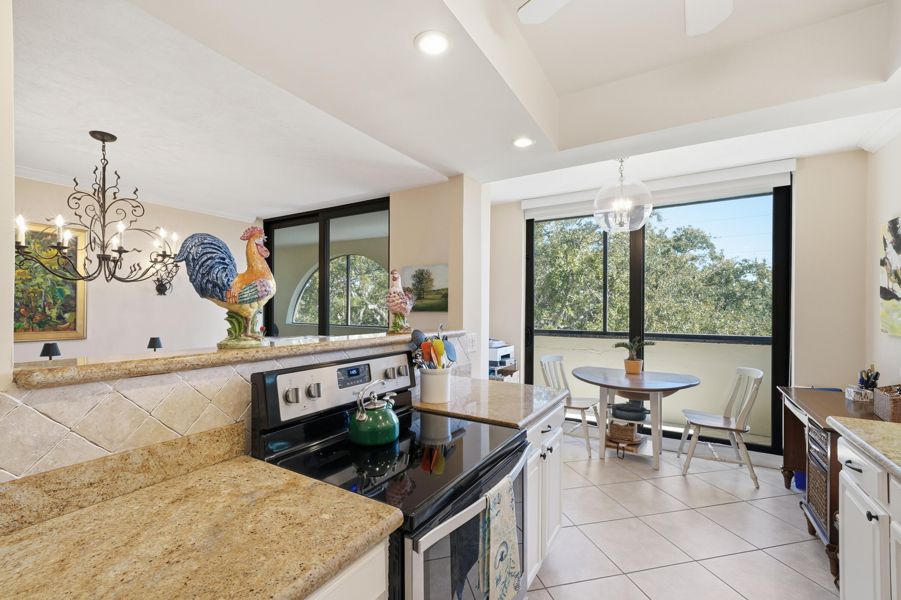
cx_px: 450
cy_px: 300
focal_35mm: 15
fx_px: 375
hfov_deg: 100.4
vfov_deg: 77.3
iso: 400
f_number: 9
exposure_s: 1/800
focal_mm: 15
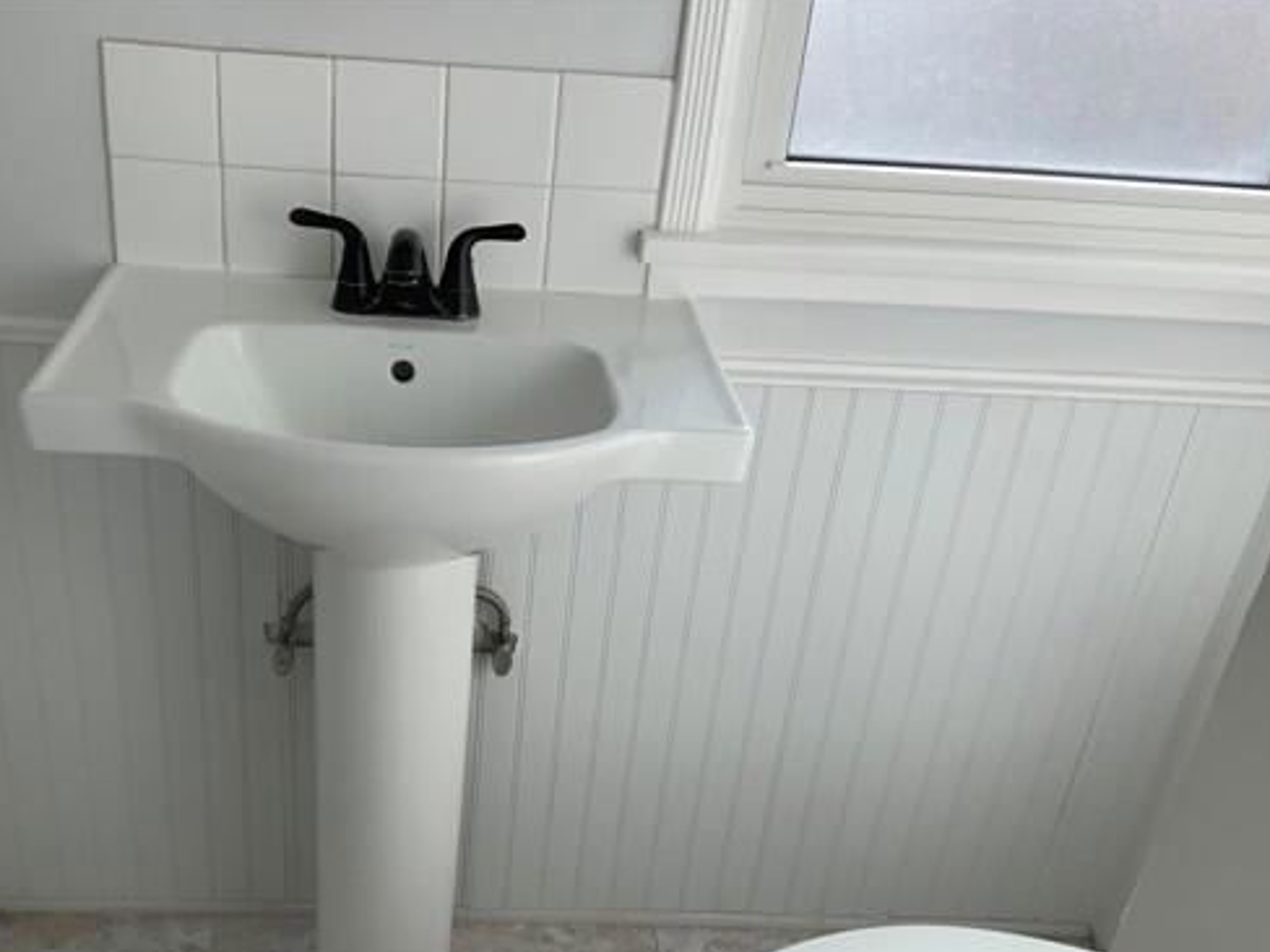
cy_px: 616
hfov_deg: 48.7
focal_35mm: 38
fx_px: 1394
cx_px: 513
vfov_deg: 37.4
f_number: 1.8
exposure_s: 1/167
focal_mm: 3
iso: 16
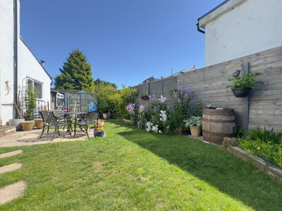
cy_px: 106
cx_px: 141
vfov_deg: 85.7
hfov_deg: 102.1
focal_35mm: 14
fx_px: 114
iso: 40
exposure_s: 1/428
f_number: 2.2
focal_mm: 2.22
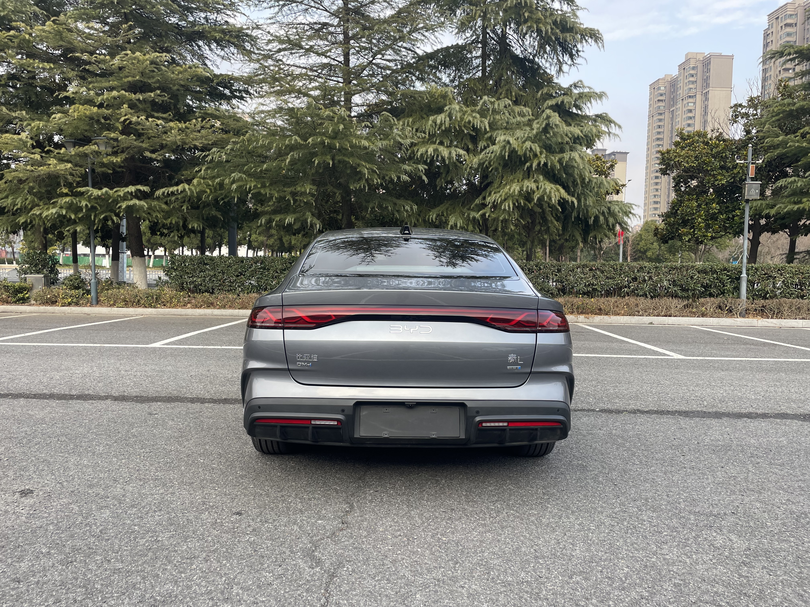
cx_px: 405
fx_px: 608
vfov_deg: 53.1
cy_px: 304
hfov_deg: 67.3
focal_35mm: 26
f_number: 1.6
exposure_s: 1/350
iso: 32
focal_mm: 4.2
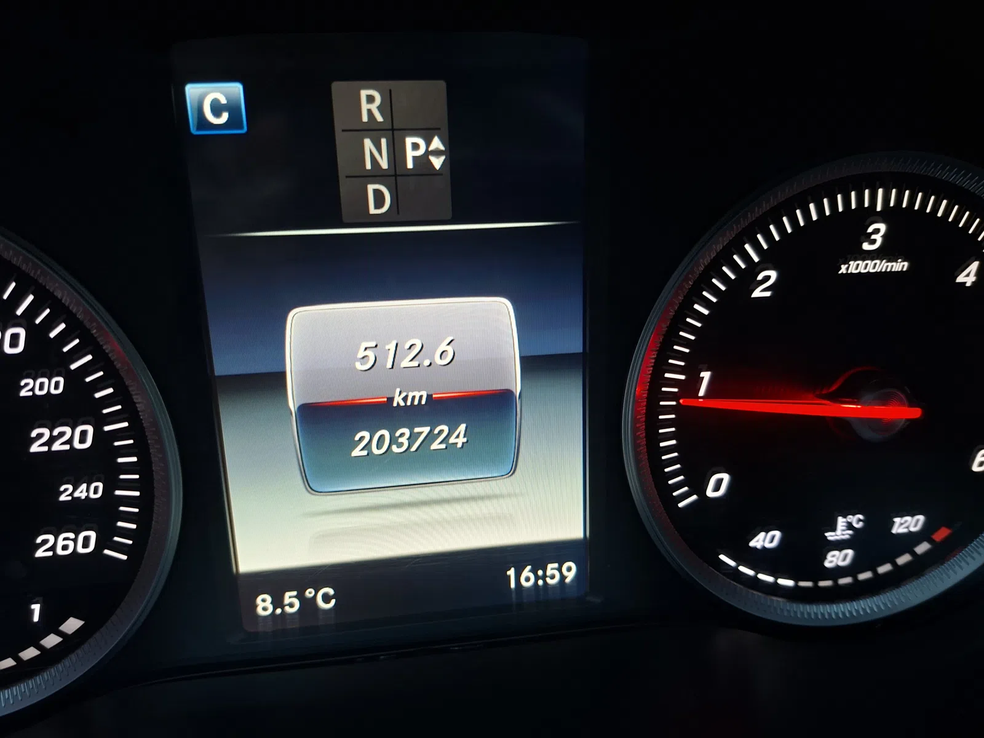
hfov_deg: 73.9
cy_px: 369
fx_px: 654
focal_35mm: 23
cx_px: 492
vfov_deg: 58.9
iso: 250
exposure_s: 1/33
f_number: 1.8
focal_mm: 5.54
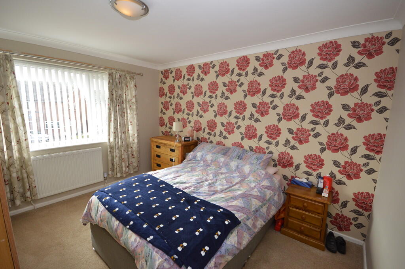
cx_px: 202
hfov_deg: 100.4
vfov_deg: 77.2
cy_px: 134
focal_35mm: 15
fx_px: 169
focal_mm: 10
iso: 400
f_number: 5.6
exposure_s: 1/125
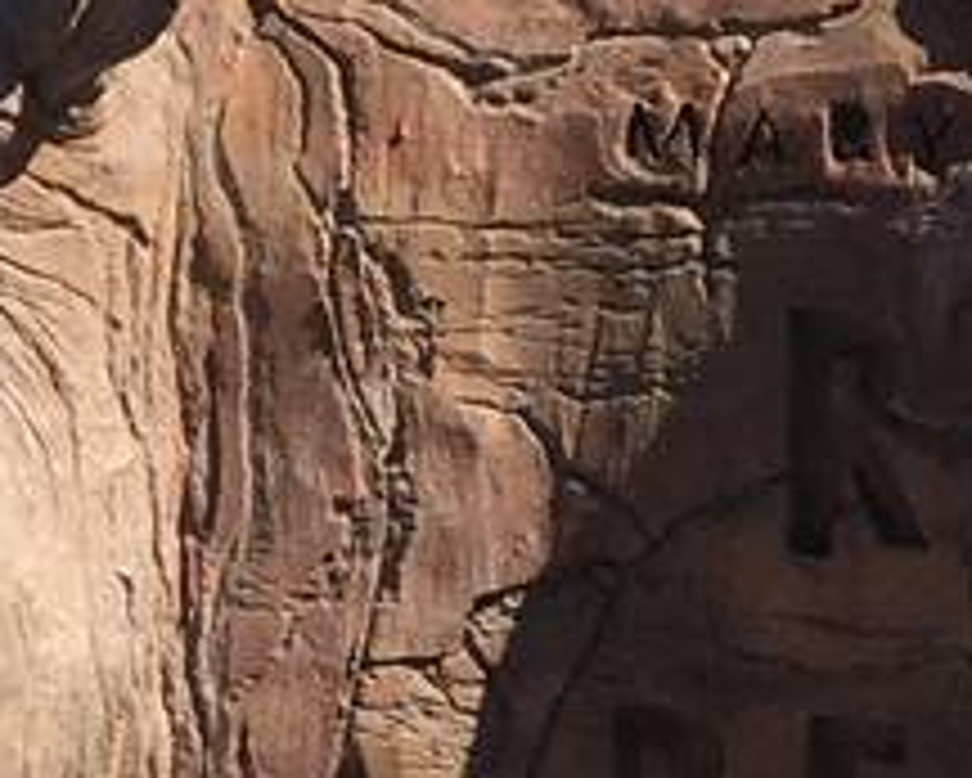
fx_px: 6044
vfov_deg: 7.4
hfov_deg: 8.9
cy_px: 531
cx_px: -590
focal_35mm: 210
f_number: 2.2
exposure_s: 1/1412
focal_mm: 4.15
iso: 32
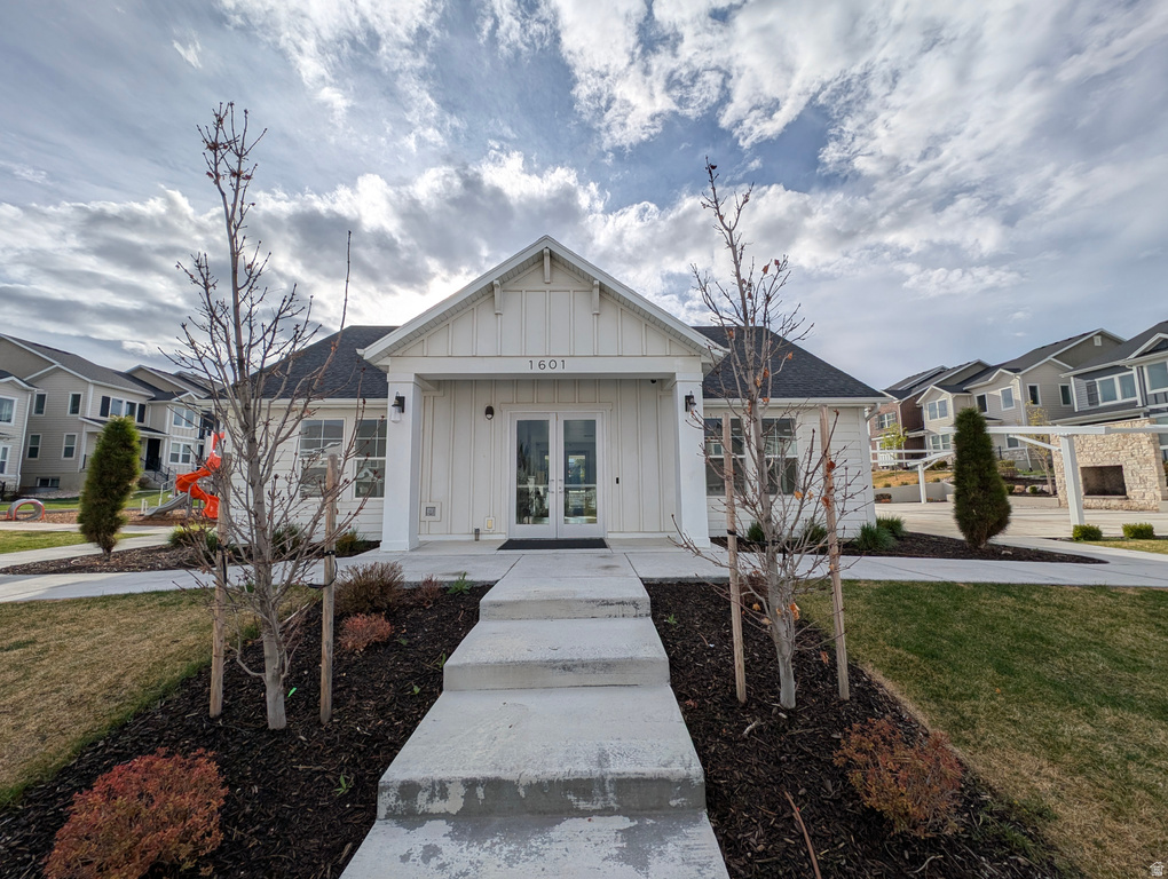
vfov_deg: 94.6
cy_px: 440
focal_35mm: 12
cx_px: 584
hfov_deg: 110.5
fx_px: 405
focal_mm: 2.23
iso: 38
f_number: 1.95
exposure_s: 1/4016
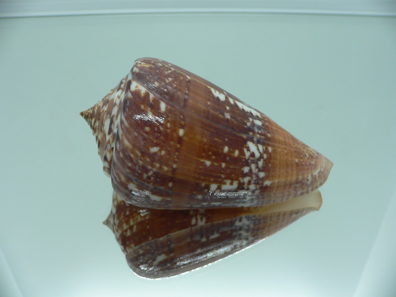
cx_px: 198
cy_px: 148
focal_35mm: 35
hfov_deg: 52.6
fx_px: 400
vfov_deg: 40.7
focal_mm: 4.6
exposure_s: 1/60
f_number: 2.8
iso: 100
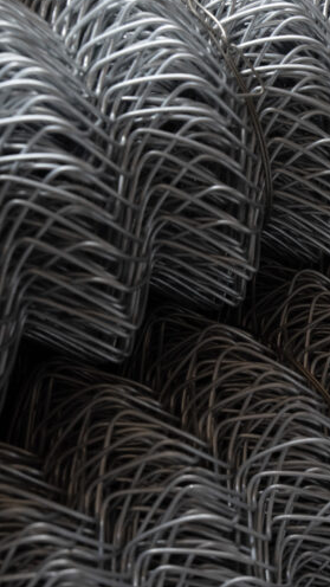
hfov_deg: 16.3
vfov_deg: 30.6
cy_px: 284
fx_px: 1073
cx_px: 461
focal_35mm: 69
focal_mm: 38
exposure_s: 1/125
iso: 2000
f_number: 4.5
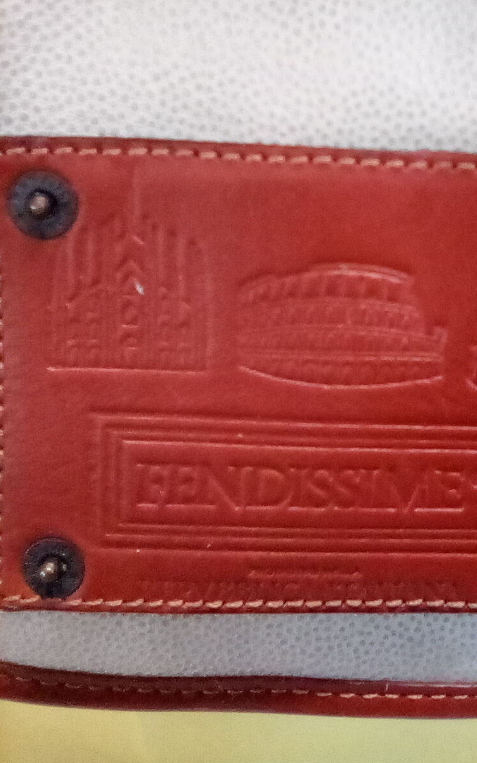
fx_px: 832
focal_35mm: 40
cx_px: 384
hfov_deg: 31.2
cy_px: 319
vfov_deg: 49.1
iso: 328
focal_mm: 2.27
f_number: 2.2
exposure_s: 1/20
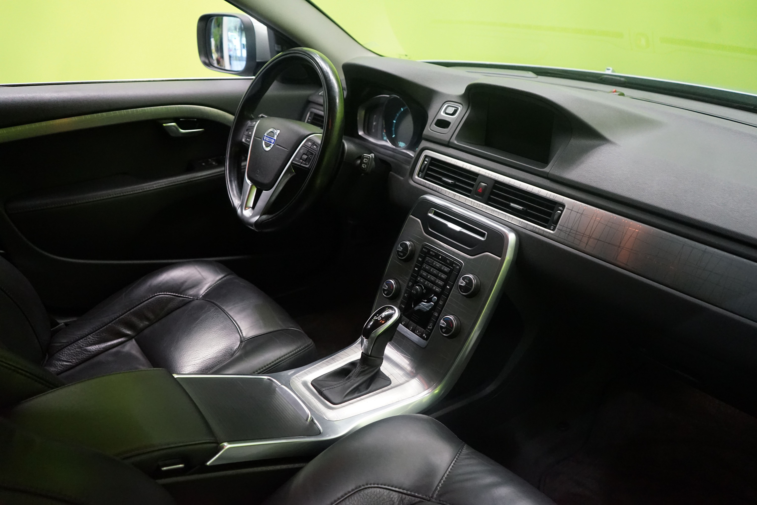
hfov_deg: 65.5
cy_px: 252
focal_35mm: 28
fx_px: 589
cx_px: 378
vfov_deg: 46.4
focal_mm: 28
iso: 4000
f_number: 3.5
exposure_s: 1/160
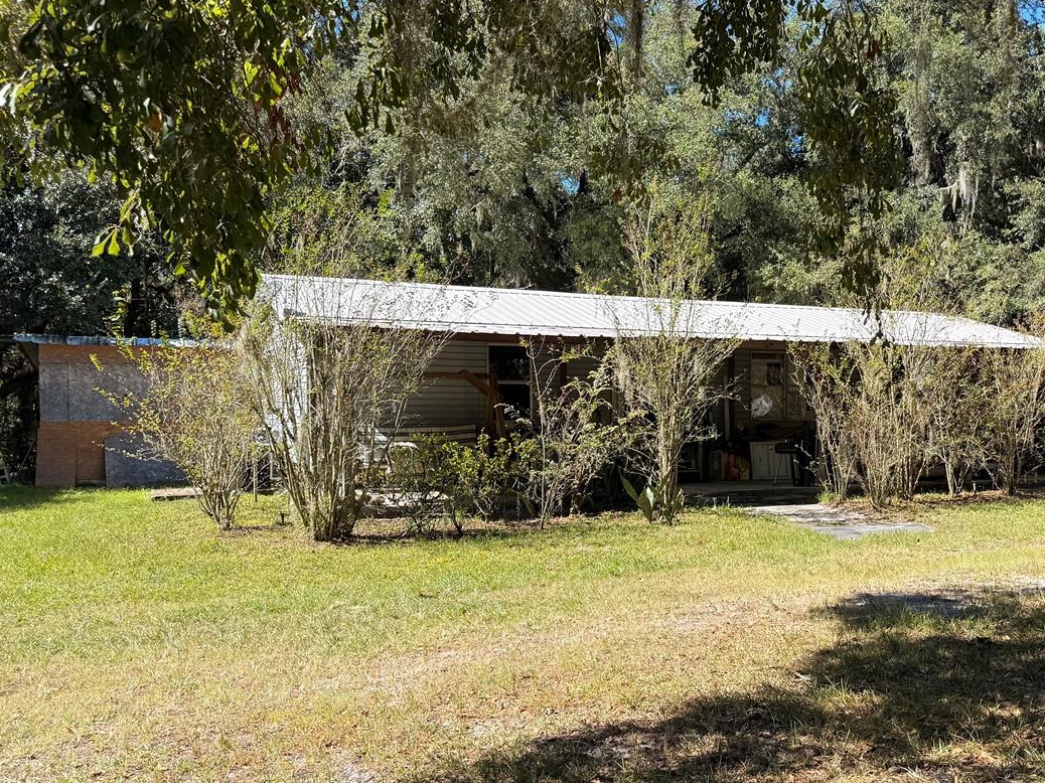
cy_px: 447
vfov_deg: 38.6
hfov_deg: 48.6
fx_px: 1117
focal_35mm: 37
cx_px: 753
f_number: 1.78
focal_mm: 6.76
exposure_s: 1/2169
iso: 100
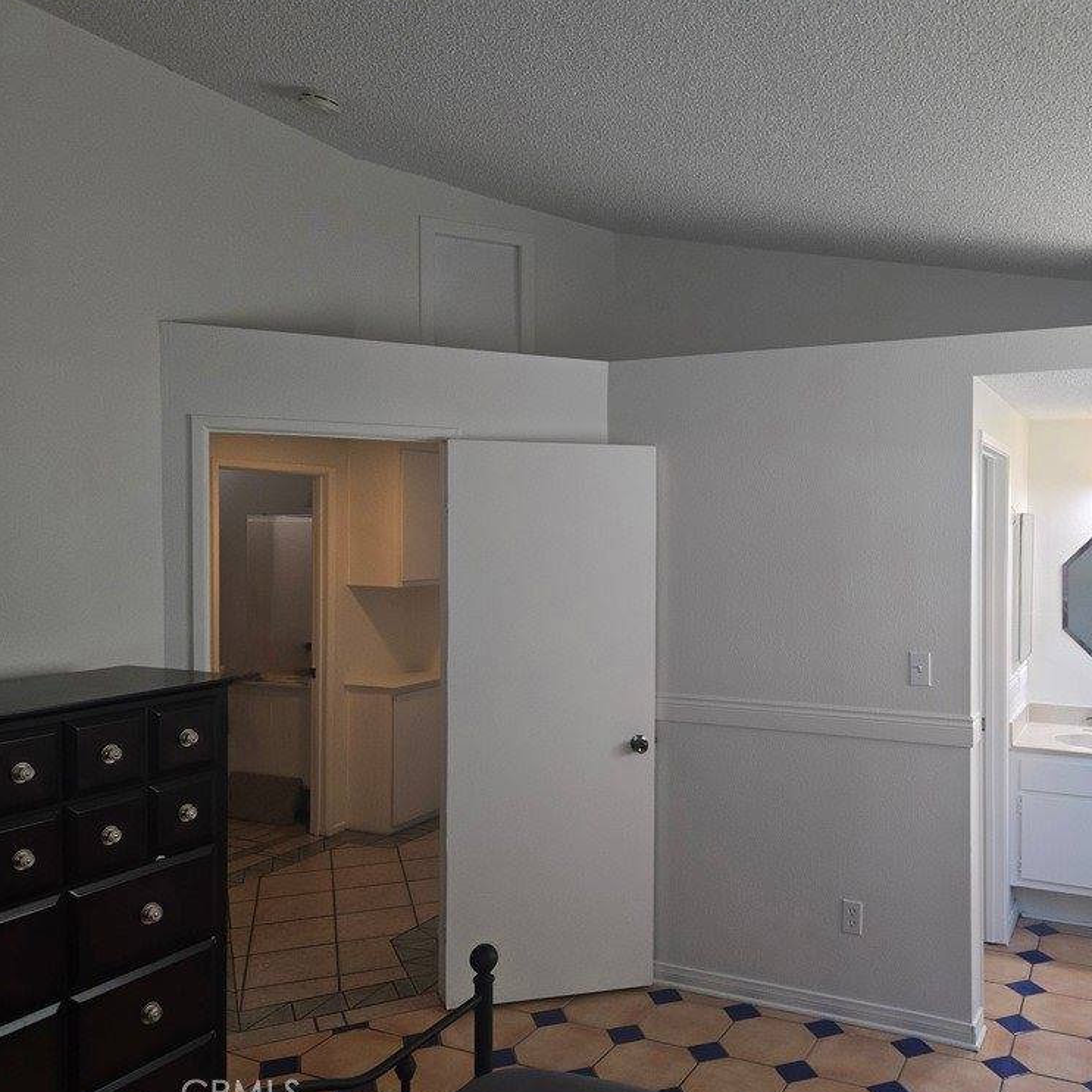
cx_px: 716
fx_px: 999
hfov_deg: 56.2
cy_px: 550
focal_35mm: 28
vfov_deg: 57.3
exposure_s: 1/60.2
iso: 100
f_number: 1.8
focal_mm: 5.4
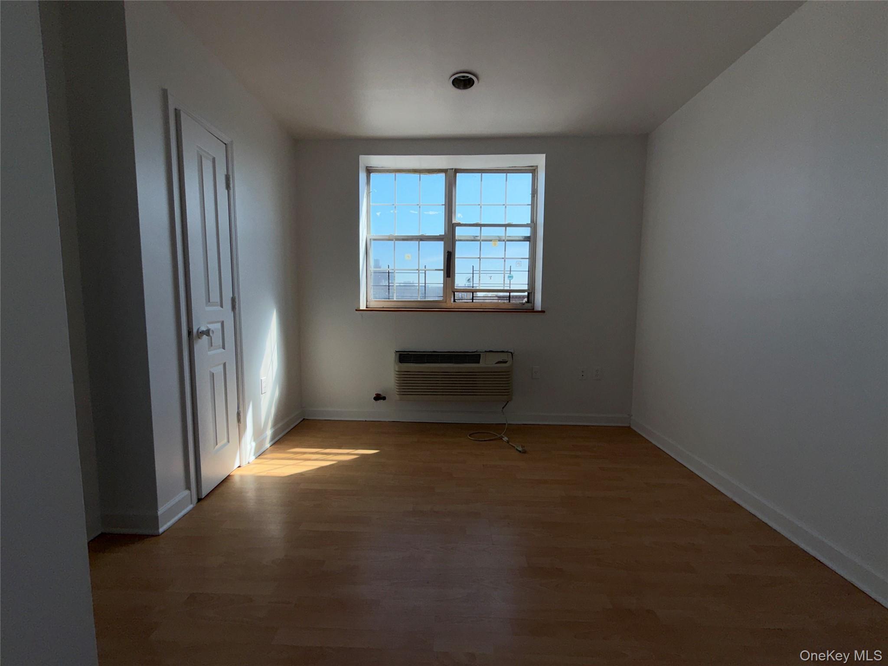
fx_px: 359
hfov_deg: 102.1
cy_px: 333
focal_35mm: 14
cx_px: 444
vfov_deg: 85.7
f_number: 2.2
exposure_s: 1/531
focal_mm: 2.22
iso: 16
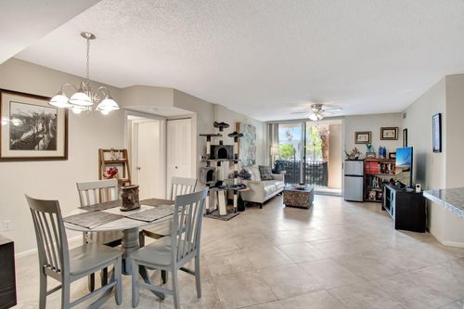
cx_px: 232
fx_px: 193
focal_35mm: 15
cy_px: 154
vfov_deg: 77.3
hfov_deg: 100.4
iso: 1600
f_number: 8
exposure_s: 1/15
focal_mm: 10
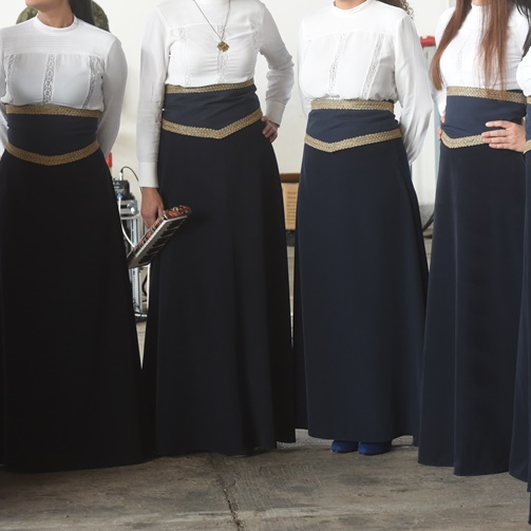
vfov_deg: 12.8
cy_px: 167
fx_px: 2360
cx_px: 252
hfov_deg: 12.8
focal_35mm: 136
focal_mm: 70
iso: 1250
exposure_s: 1/200
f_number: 5
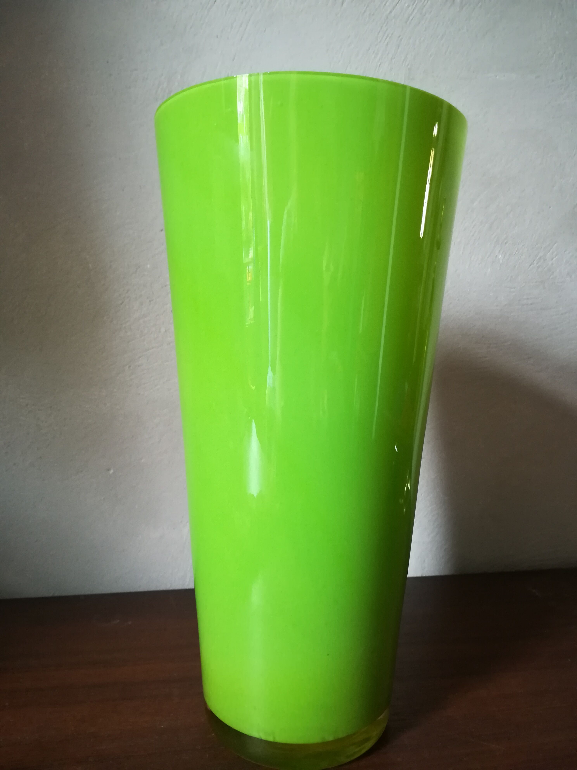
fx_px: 578
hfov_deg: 53.1
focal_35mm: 26
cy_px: 385
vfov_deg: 67.3
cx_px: 288
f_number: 2.2
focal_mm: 3.83
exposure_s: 1/25
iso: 500
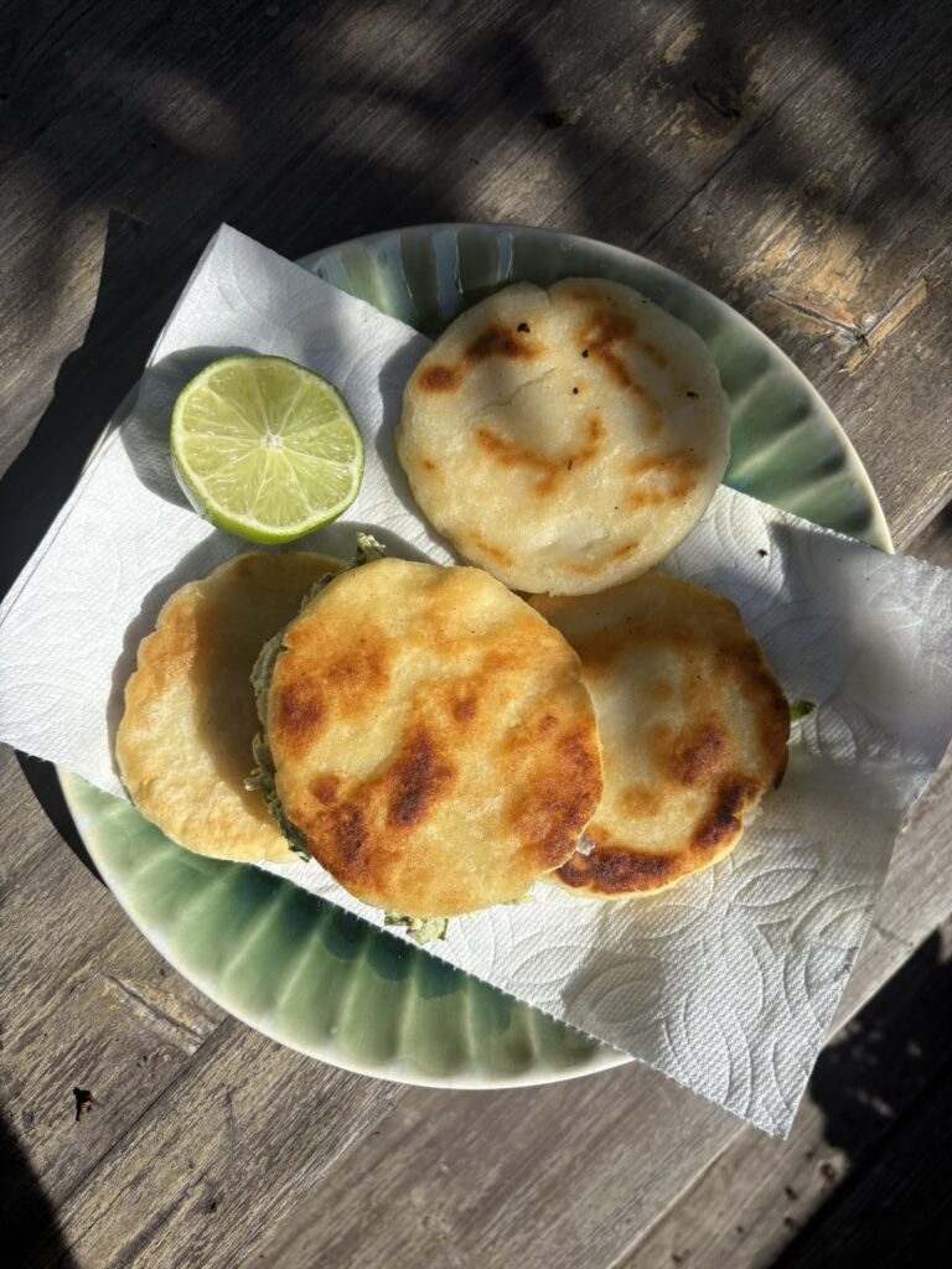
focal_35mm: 26
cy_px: 634
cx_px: 476
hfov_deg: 53.1
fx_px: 953
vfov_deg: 67.3
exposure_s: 1/4329
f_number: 1.6
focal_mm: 5.96
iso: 50
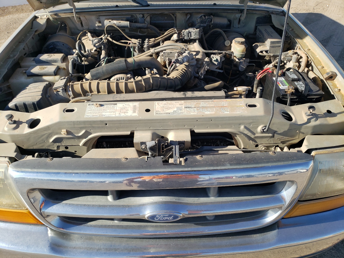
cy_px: 129
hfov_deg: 67.3
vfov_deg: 53.1
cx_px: 172
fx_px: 258
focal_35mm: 26
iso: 50
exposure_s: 1/2000
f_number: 1.5
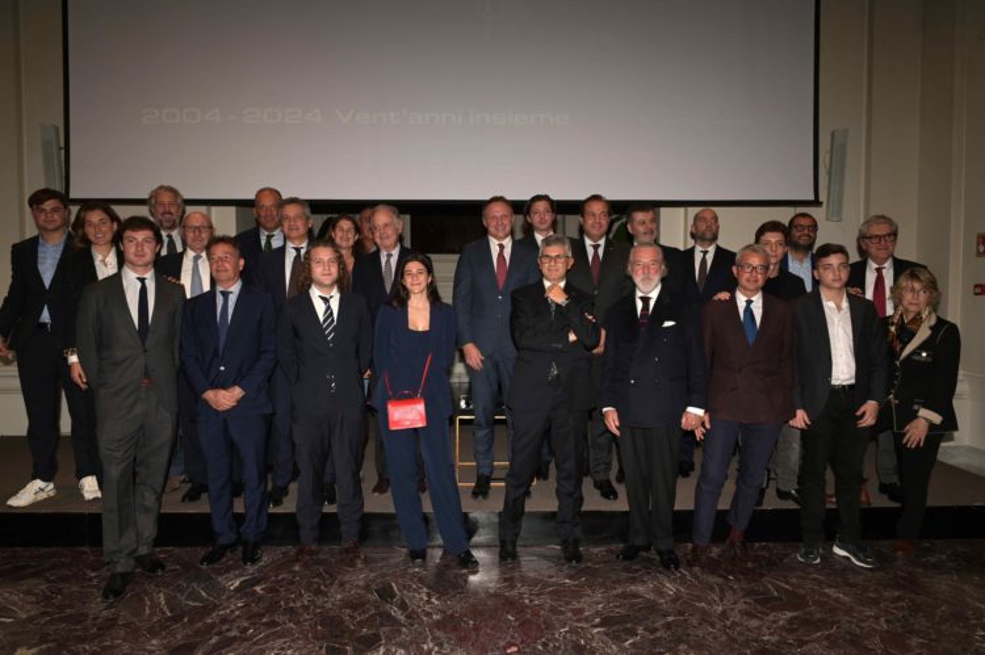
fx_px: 656
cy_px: 328
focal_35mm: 24
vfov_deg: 53.1
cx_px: 492
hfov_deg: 73.8
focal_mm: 24
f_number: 7.1
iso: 250
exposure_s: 1/320
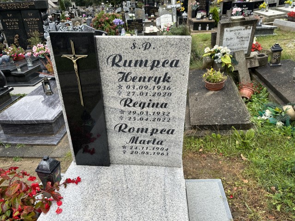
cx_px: 148
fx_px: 205
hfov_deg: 71.6
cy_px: 110
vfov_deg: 56.8
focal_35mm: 24
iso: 80
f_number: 1.78
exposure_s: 1/680
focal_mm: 6.86
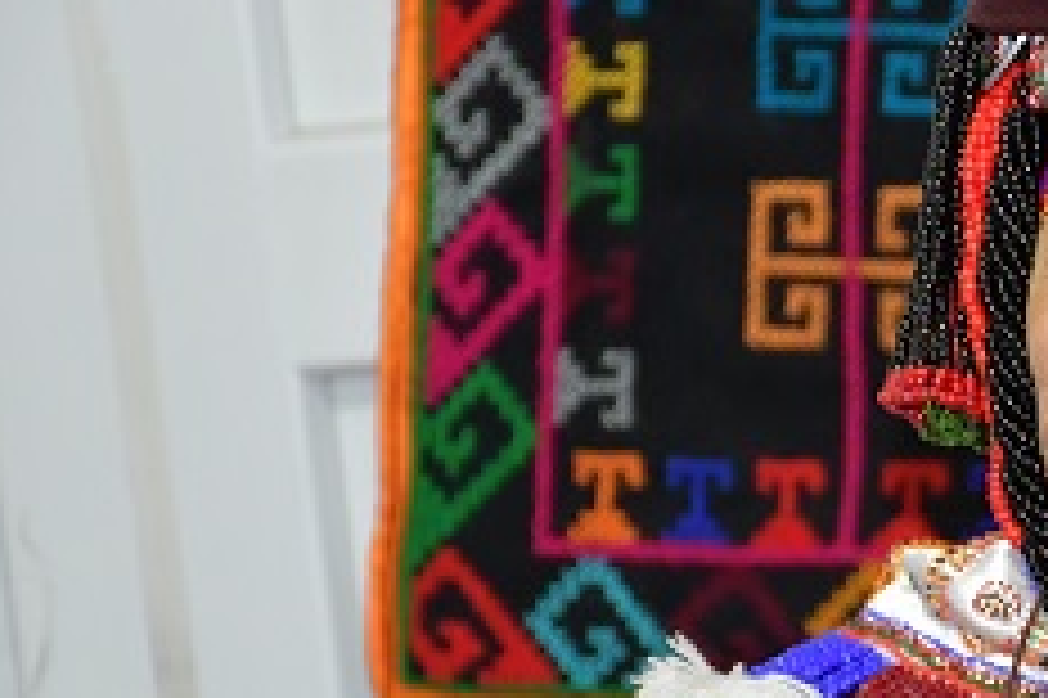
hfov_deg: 7.1
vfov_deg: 4.7
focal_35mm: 289
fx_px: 8407
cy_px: 612
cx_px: 1336
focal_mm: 75
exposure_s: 1/60
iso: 3600
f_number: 5
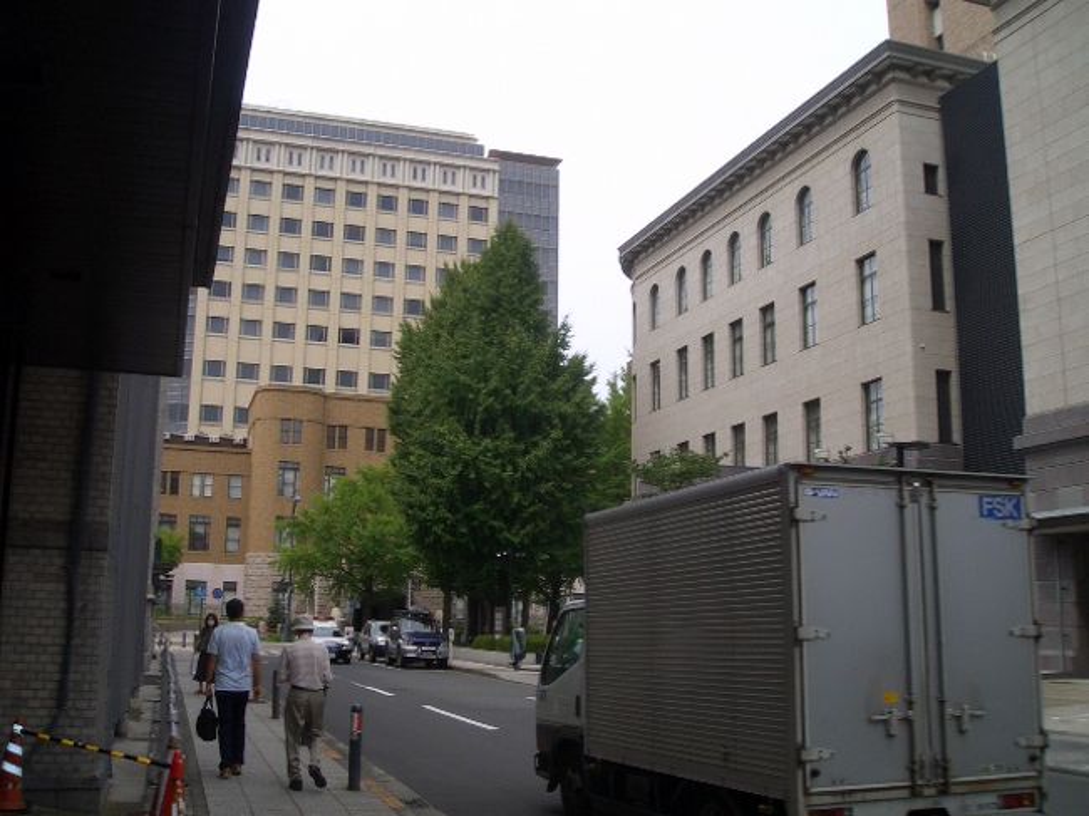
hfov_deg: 51.4
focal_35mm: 36
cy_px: 408
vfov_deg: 39.6
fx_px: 1132
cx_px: 544
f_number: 4
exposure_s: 1/400
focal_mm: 4.8
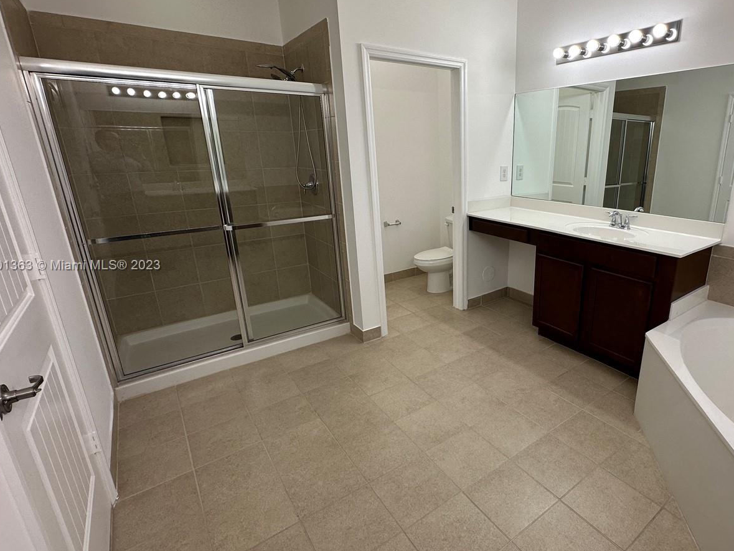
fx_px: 403
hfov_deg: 83.0
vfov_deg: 68.7
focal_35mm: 19
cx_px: 459
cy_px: 266
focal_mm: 2.22
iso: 64
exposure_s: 1/120
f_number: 2.2
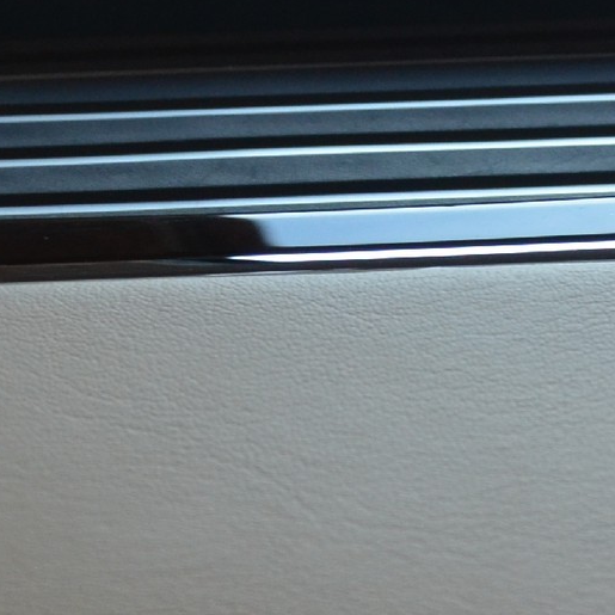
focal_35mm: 136
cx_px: 408
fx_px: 2734
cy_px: 287
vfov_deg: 12.8
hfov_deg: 12.8
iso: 800
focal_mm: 22
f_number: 3.8
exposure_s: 1/60
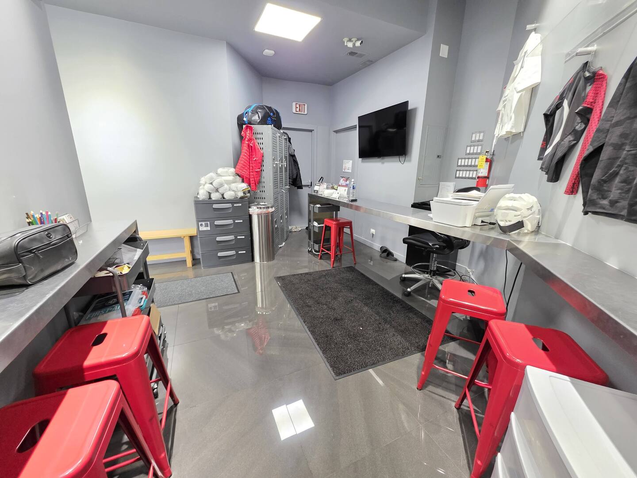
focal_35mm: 13
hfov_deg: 106.2
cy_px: 239
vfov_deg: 89.9
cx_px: 318
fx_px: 239
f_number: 1.9
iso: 800
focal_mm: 2.2
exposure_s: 1/60
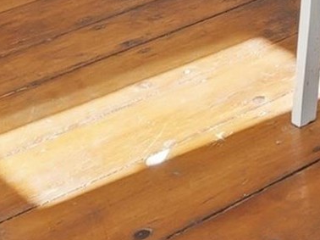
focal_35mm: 129
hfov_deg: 14.0
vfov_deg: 8.9
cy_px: -521
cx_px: 528
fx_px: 1191
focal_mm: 11
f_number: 7.1
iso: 800
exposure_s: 1/1000
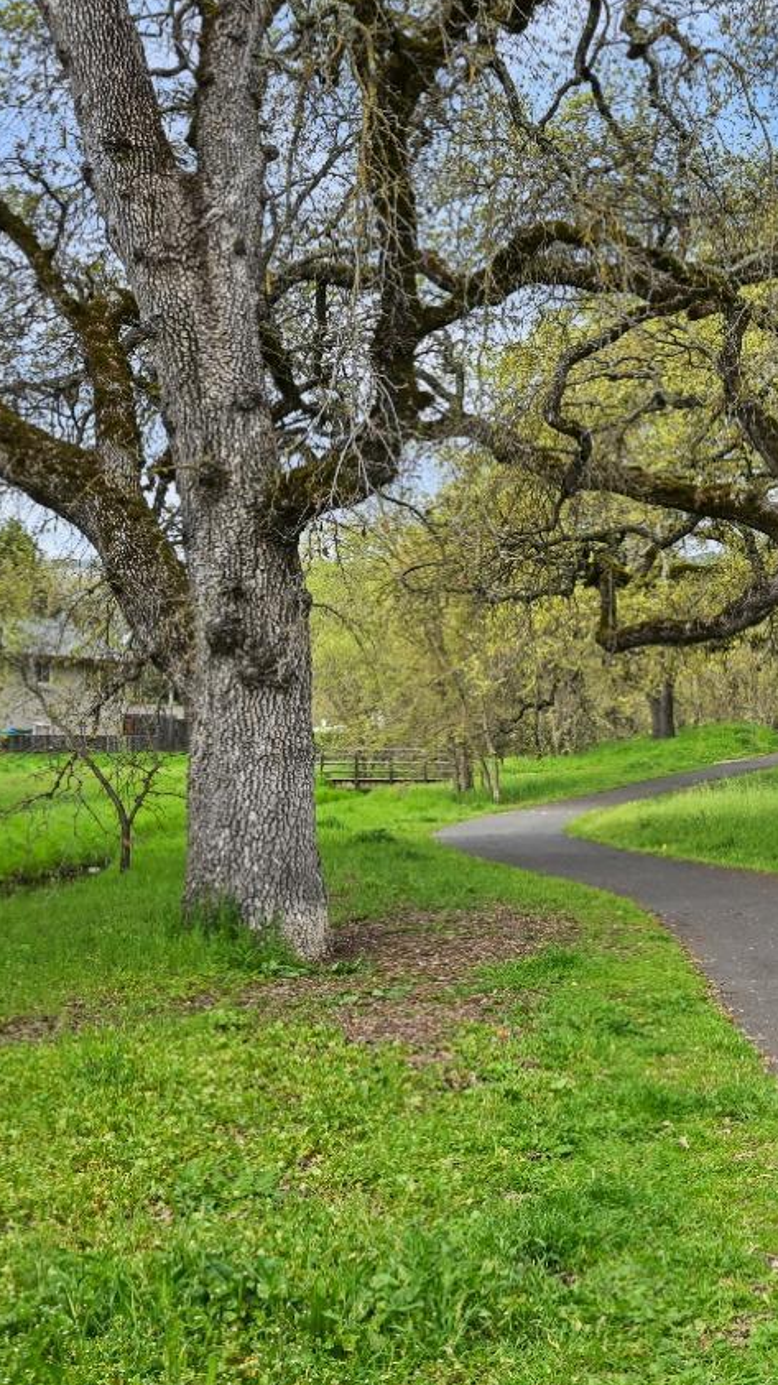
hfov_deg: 20.1
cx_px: 939
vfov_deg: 37.2
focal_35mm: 56
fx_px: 2056
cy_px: 758
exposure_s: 1/200
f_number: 10
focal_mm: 30
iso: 800
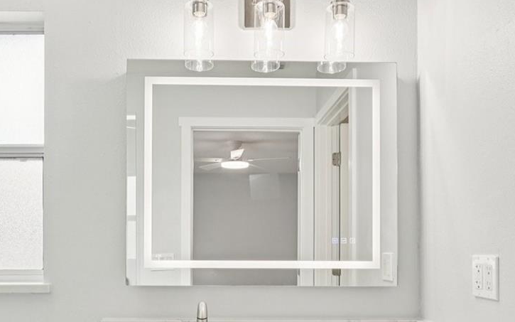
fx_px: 505
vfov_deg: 34.7
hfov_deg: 53.9
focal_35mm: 36
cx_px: 236
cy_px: 235
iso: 400
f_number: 8
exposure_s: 1/80
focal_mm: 16
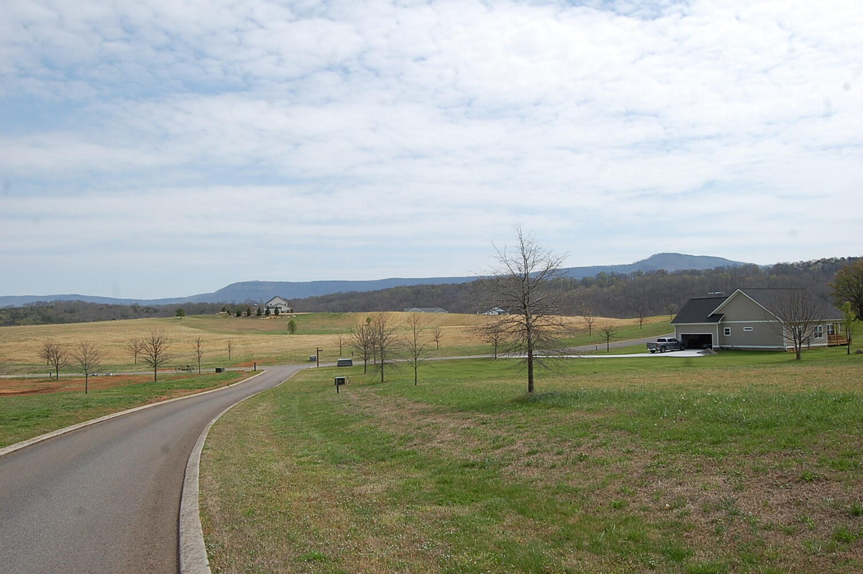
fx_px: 647
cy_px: 287
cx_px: 432
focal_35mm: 27
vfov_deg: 47.8
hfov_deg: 67.4
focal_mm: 18
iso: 200
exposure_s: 1/400
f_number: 10
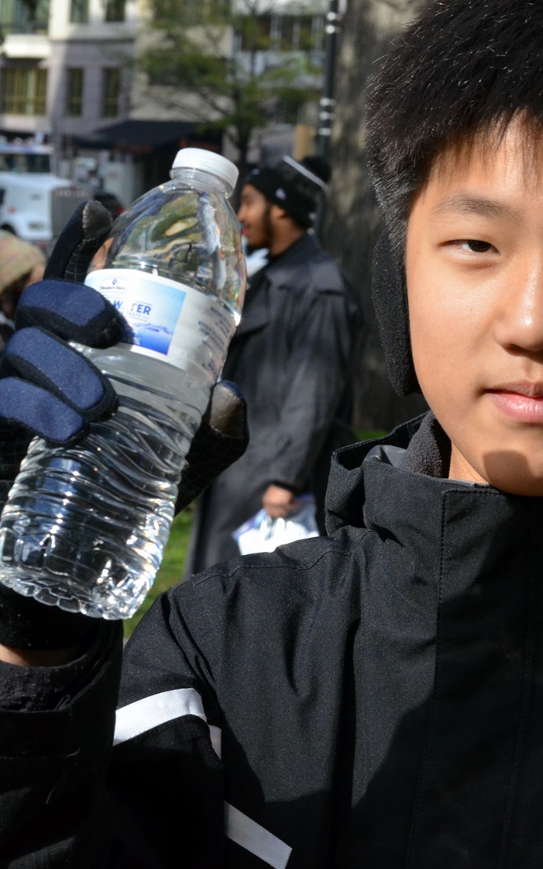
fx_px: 2745
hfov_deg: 11.1
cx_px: 590
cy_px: 437
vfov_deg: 18.0
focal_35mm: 116
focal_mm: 50
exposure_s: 1/500
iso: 1000
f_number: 11
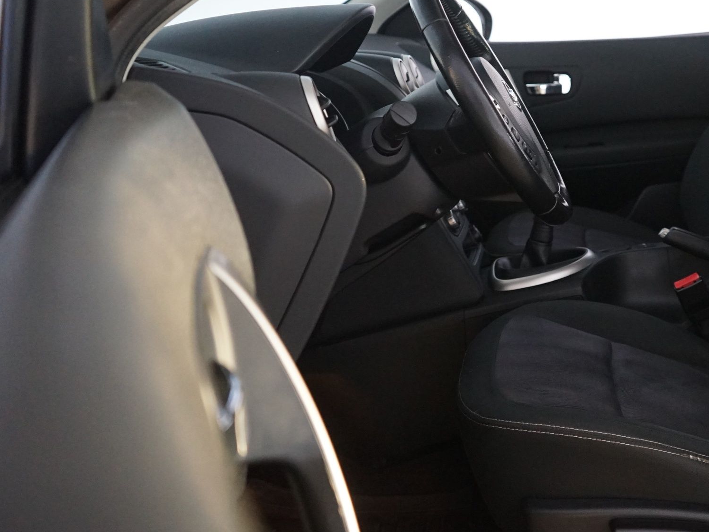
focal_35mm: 45
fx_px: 922
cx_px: 576
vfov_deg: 32.1
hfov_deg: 40.2
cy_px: 230
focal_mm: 28
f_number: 3.5
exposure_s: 1/20
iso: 4000
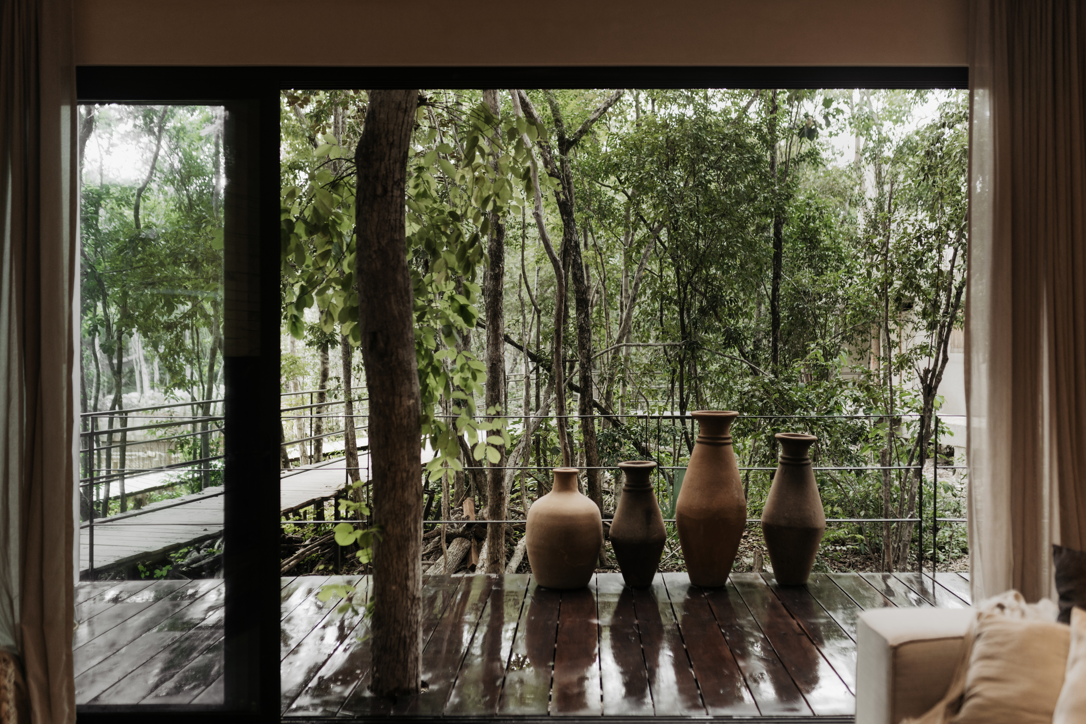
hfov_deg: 54.4
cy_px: 362
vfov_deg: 37.9
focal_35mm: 35
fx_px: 1056
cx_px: 543
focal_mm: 35
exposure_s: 1/160
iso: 320
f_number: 2.2
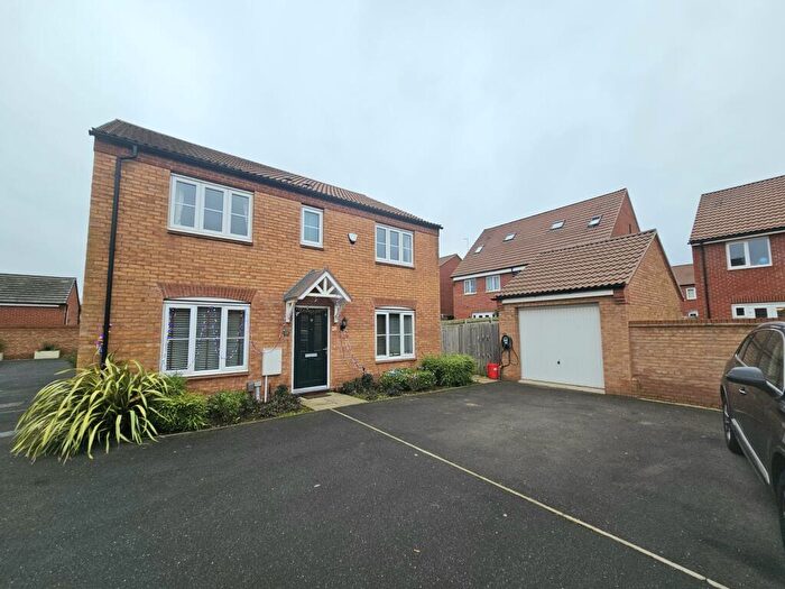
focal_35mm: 13
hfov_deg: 106.2
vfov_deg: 89.9
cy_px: 294
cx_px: 392
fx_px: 295
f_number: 2.2
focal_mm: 2.2
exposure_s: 1/100
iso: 64
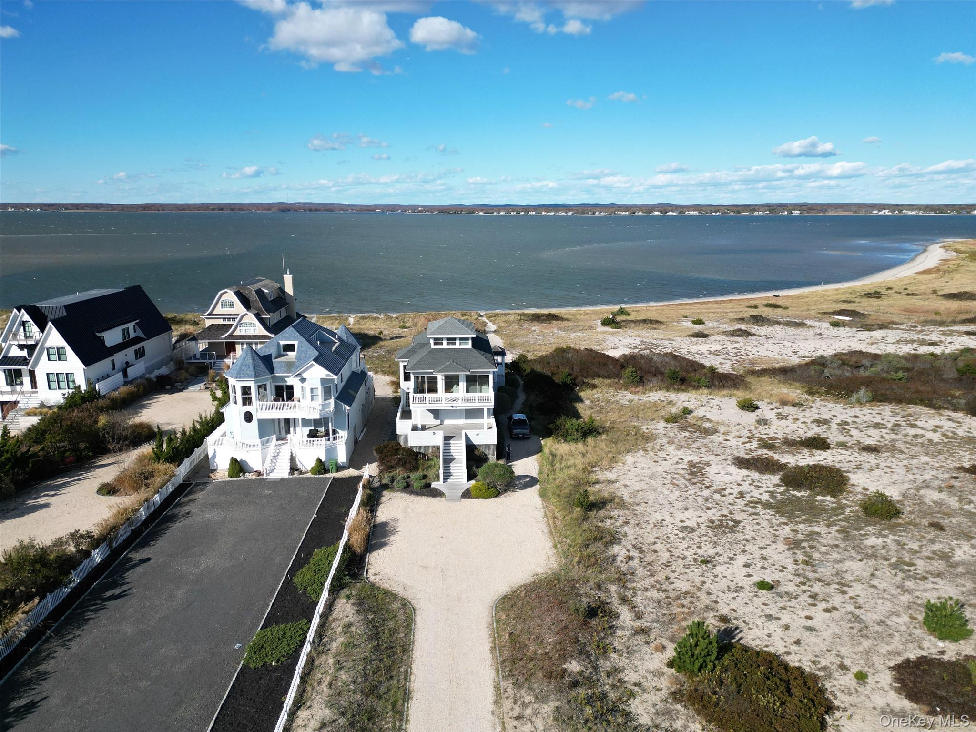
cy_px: 366
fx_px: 677
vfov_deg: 56.8
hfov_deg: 71.6
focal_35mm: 24
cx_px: 488
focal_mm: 6.72
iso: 120
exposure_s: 1/3200
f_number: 1.7
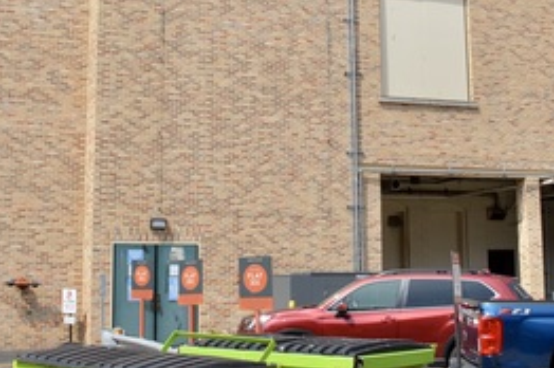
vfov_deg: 20.1
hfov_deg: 30.5
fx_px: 1014
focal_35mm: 66
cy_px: 27
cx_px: 245
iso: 100
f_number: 7.1
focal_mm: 18
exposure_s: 1/200
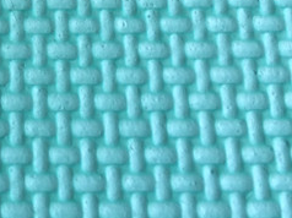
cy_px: -206
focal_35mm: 122
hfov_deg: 15.4
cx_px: -94
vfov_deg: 11.1
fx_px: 1028
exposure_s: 1/50
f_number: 2.2
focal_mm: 4.15
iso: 40
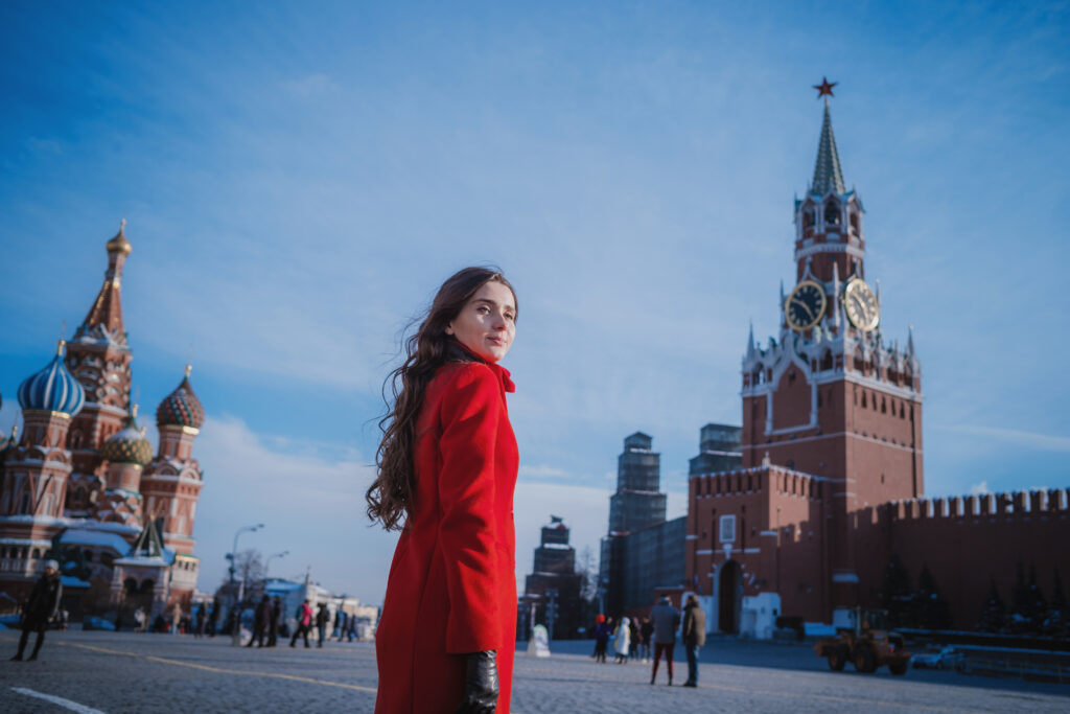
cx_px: 535
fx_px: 1040
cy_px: 357
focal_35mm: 35
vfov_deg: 37.9
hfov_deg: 54.4
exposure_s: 1/2900
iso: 200
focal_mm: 23
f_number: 2.8
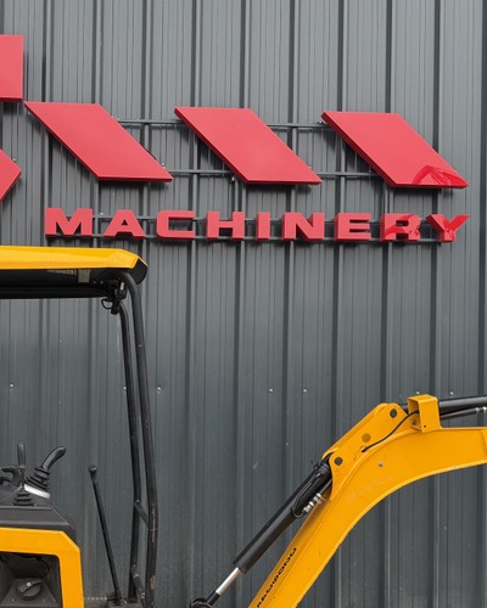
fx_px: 865
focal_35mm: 48
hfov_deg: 30.8
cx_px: 105
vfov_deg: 38.3
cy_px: 405
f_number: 1.78
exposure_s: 1/268
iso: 64
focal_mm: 6.76
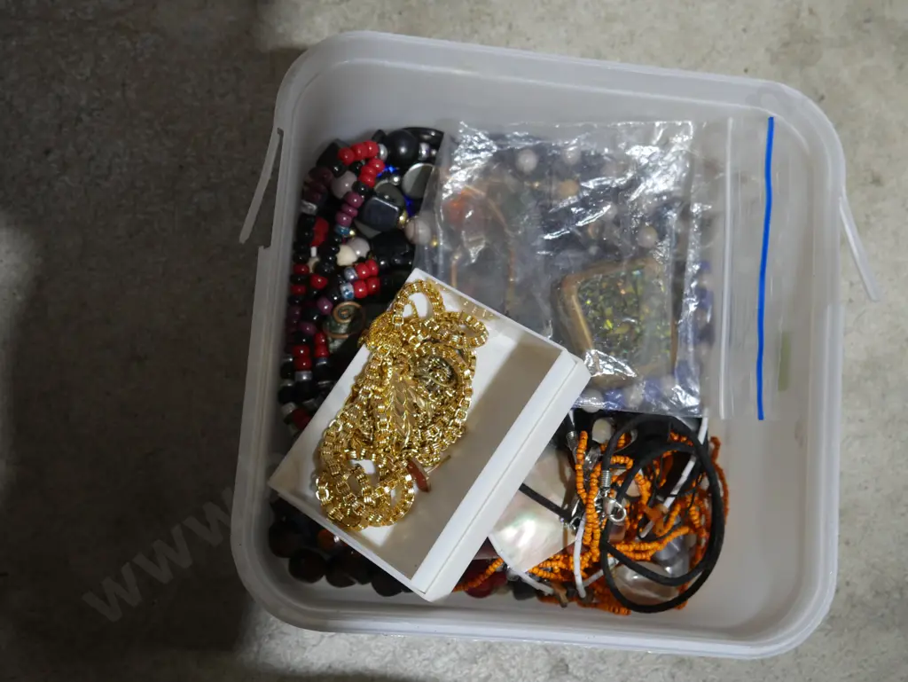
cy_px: 341
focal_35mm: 46
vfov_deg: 31.5
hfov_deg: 41.2
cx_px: 454
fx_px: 1207
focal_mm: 23
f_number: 5.1
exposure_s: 1/60
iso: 500
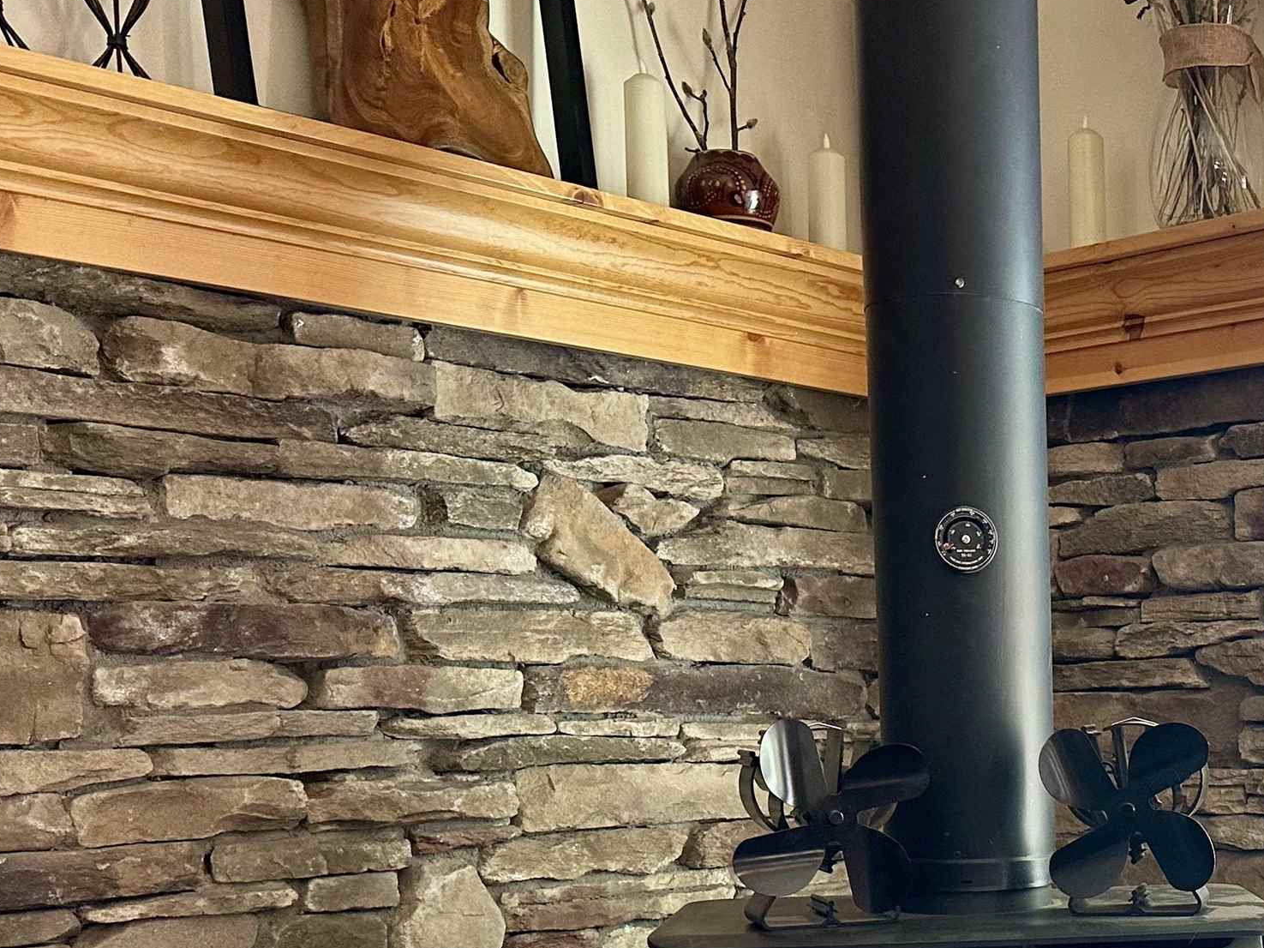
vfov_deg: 27.9
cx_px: 1194
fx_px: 1826
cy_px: 879
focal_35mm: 50
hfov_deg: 35.4
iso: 200
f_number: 1.78
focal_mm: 6.86
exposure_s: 1/120
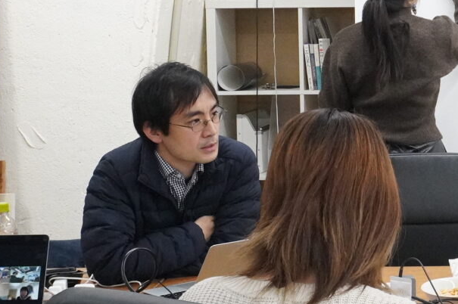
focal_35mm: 83
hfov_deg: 23.1
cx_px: 490
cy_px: 129
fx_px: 1059
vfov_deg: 16.3
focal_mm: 21
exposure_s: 1/160
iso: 6400
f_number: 9
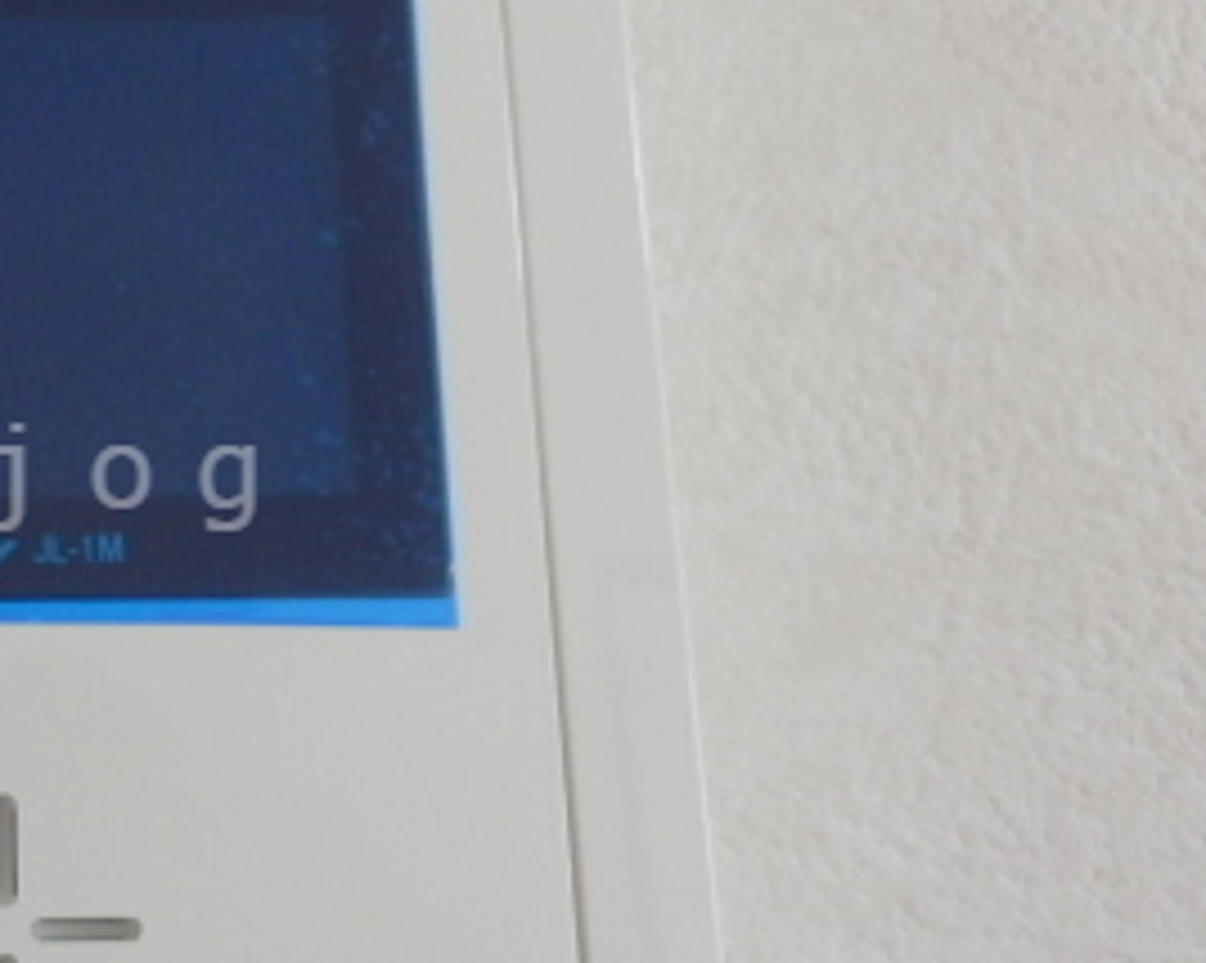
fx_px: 1997
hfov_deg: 30.9
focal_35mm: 56
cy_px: 477
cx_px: -27
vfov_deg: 27.1
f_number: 3
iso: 160
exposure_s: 1/30
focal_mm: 4.2
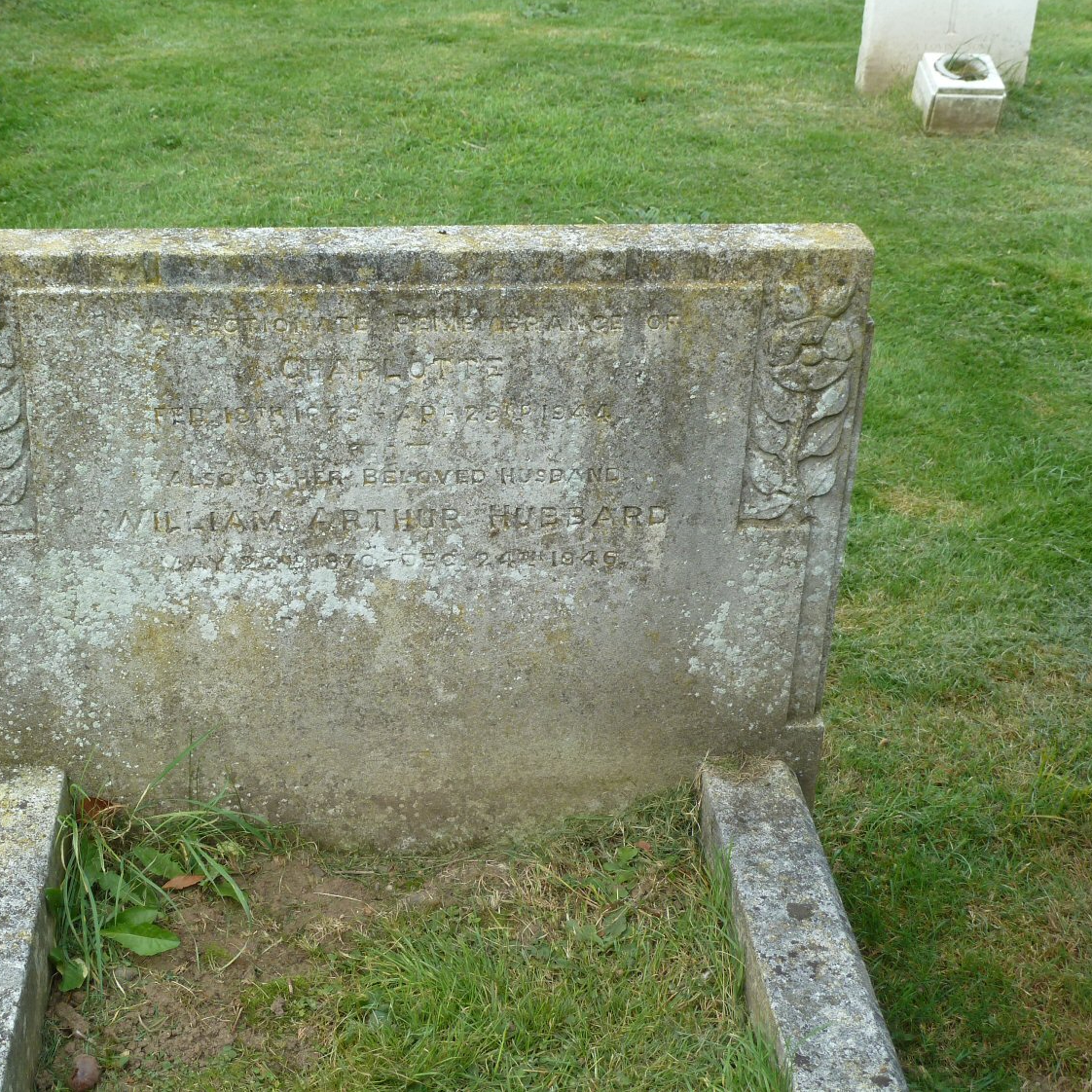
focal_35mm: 52
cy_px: 546
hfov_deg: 32.6
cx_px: 378
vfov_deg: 32.8
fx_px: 1856
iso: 80
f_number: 3.7
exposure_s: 1/60
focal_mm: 7.3
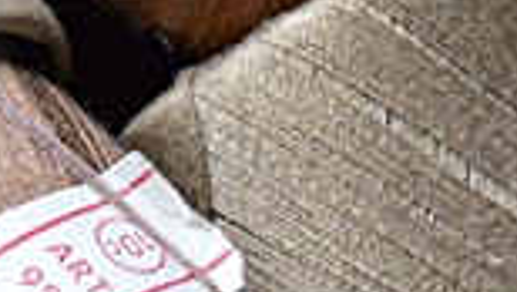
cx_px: -60
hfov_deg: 11.0
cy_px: 139
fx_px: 2654
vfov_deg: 6.3
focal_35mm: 193
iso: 1800
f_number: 3.5
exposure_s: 1/60
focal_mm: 19
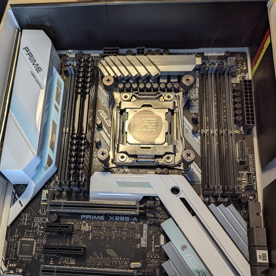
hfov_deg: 46.9
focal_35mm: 35
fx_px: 316
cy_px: 166
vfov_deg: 46.9
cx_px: 110
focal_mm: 6.81
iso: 94
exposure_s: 1/44.8
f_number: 1.85
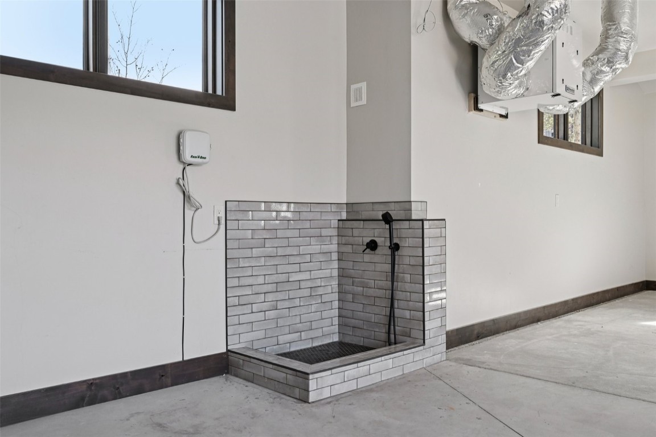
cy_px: 218
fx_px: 547
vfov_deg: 43.6
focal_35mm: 30
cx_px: 328
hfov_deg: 61.9
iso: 250
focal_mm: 30
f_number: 8
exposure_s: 1/30
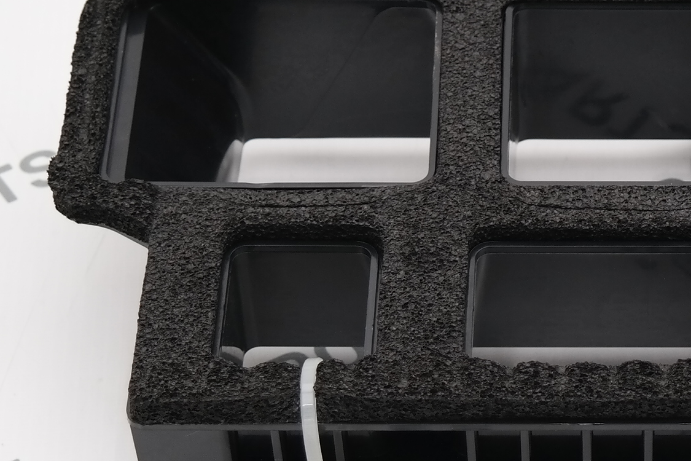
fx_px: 3052
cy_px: 188
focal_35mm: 159
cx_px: 775
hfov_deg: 12.7
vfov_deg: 8.6
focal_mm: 30
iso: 100
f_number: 4.5
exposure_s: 1/100
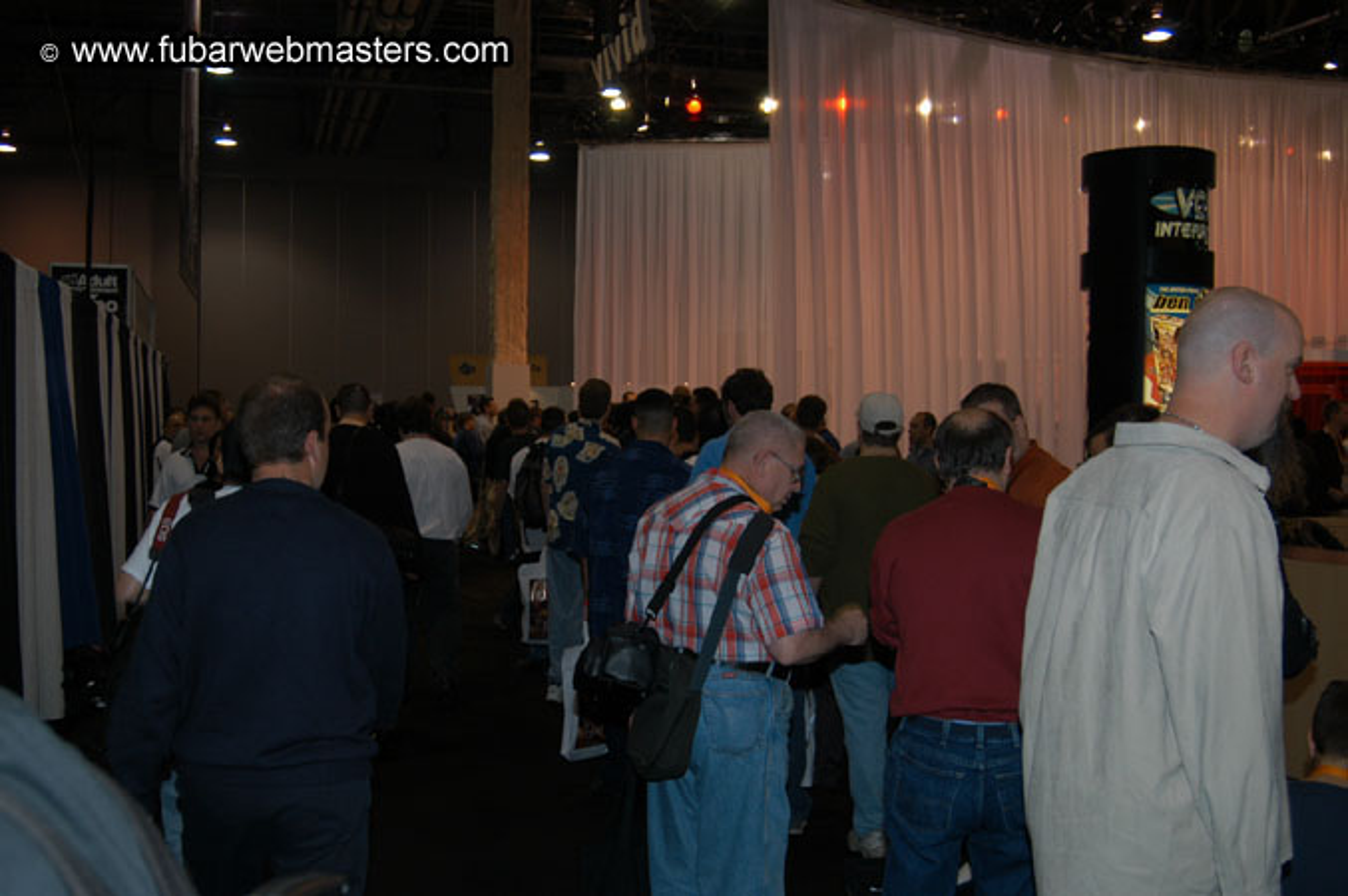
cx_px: 674
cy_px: 448
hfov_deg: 53.2
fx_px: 1347
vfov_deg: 36.8
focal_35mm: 36
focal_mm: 24
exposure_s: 1/60
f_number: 5
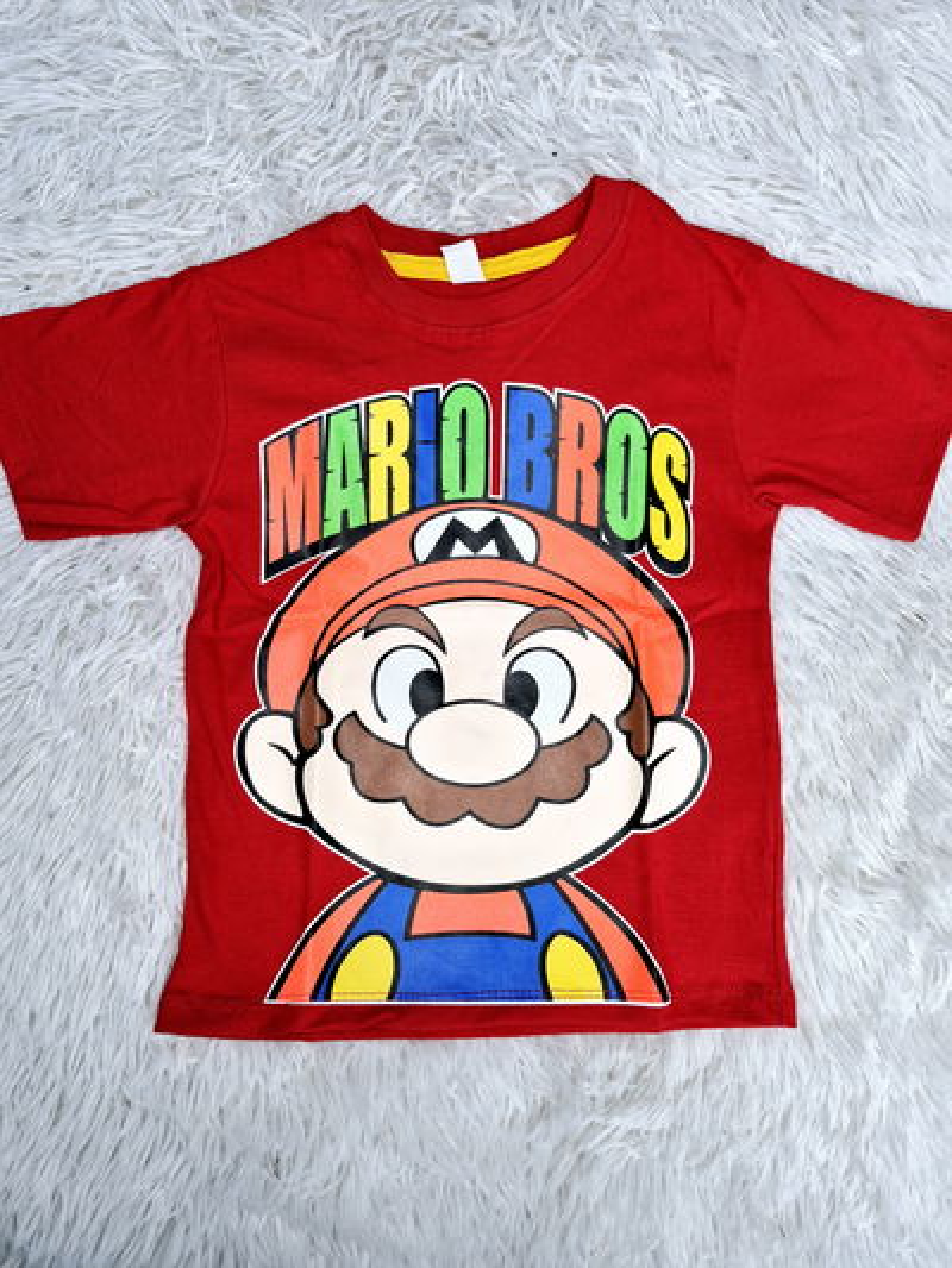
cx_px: 476
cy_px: 634
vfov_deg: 73.9
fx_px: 843
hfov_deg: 58.9
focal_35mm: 23
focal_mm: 5.4
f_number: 1.8
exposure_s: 1/180
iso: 250
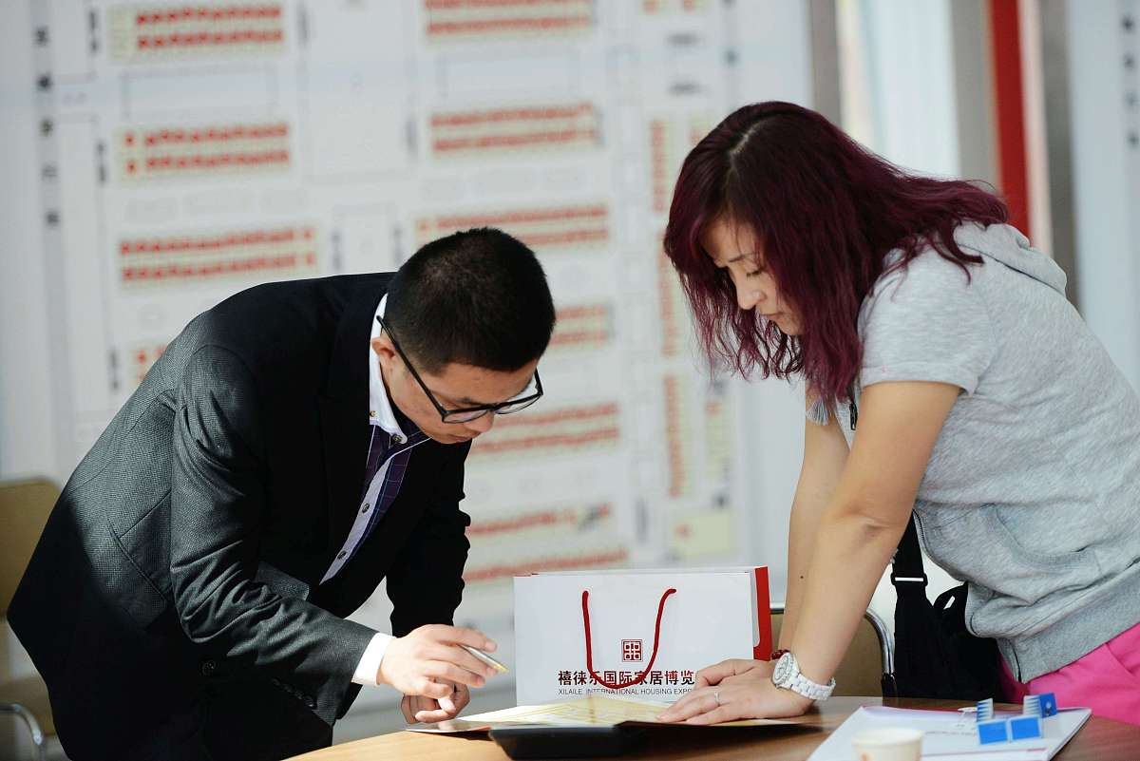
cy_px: 380
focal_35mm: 125
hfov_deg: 16.4
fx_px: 3960
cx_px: 570
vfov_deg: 11.0
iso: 720
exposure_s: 1/320
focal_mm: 125
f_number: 2.8
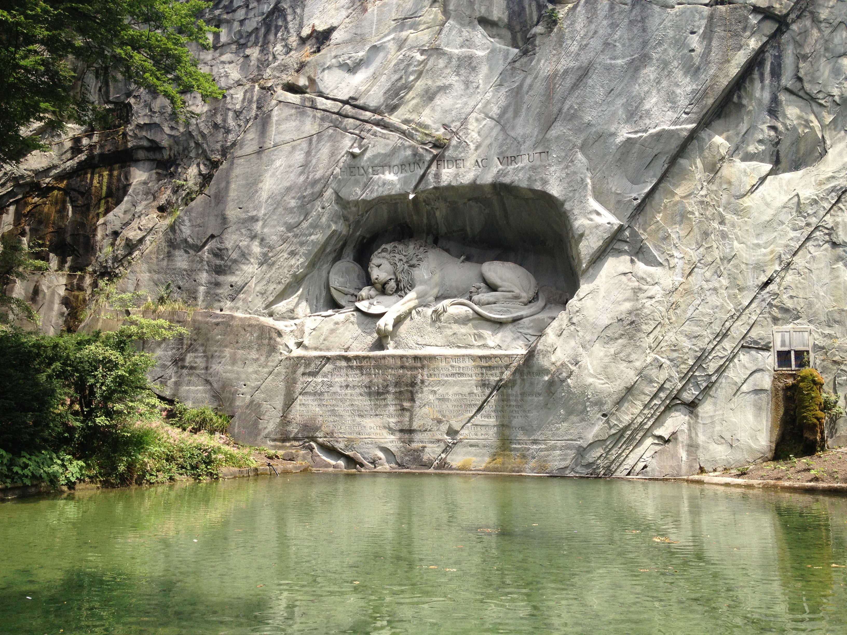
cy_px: 318
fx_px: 856
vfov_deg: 40.7
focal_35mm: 35
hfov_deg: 52.6
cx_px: 424
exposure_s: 1/673
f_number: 2.4
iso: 50
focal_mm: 4.28
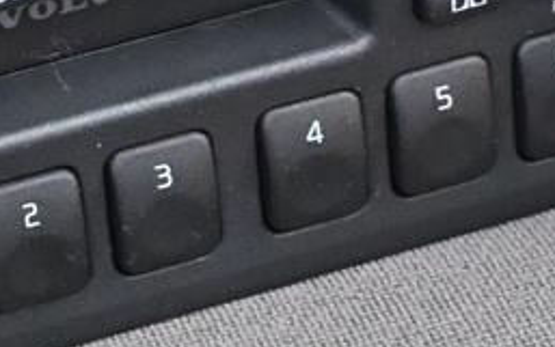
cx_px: -84
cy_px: -256
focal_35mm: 212
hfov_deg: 9.8
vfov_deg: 6.1
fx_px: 3209
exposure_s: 1/40
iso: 4500
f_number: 4
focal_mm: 22
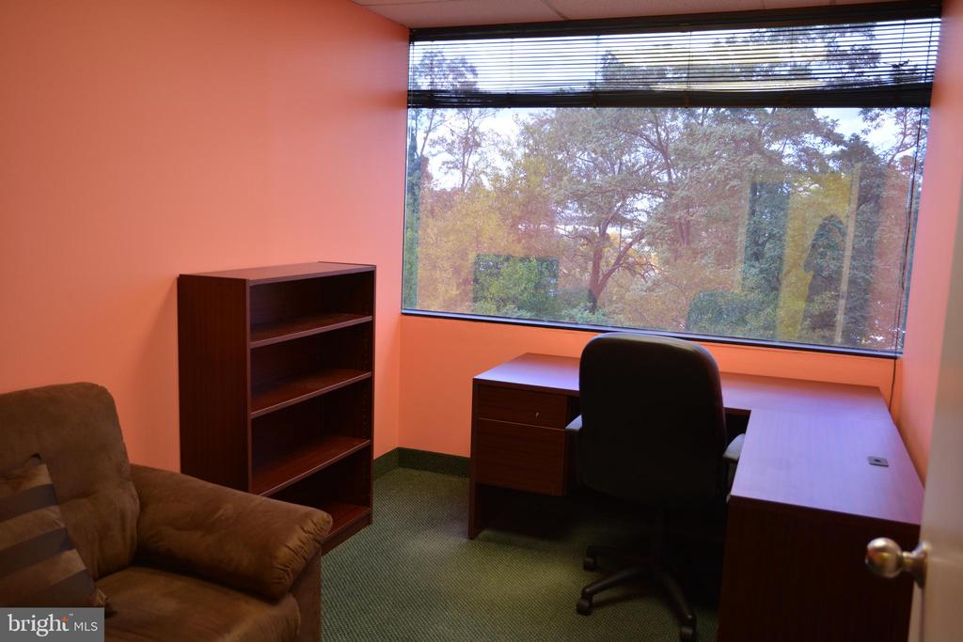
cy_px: 321
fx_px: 803
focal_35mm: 30
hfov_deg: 61.9
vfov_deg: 43.6
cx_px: 482
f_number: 4
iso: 400
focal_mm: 20
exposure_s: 1/80
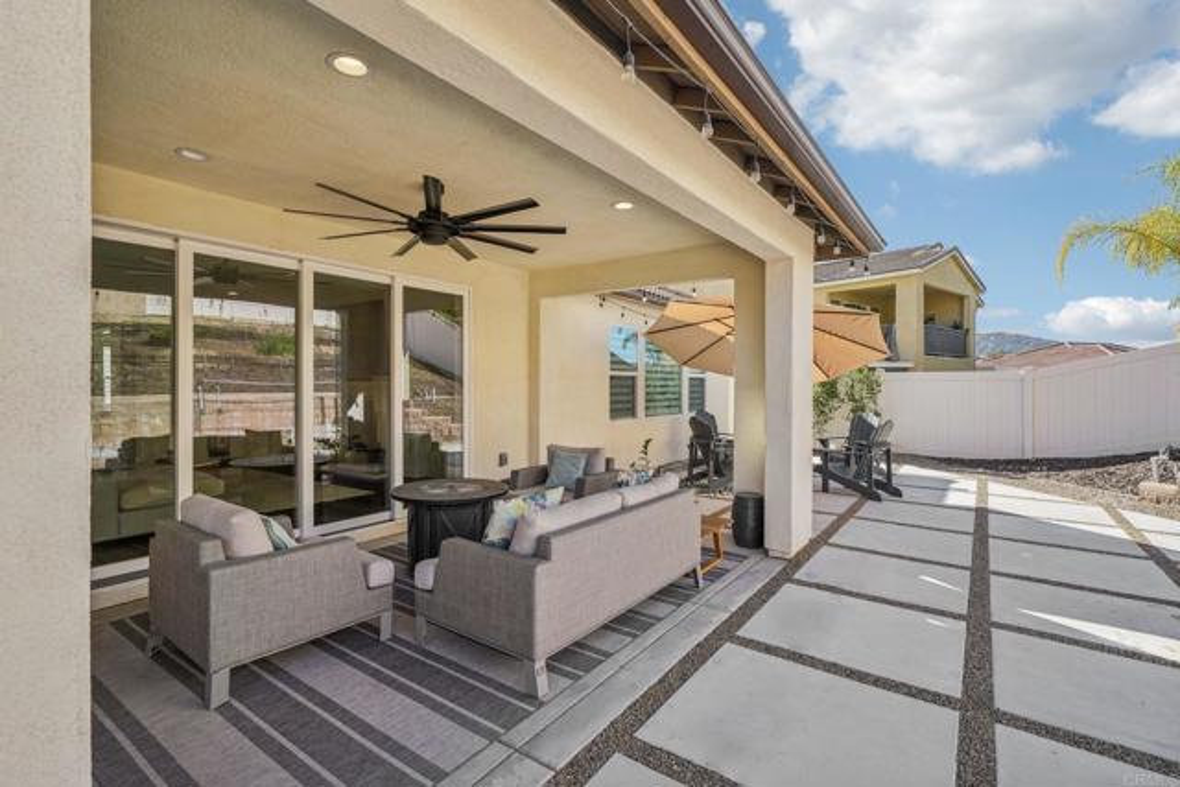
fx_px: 557
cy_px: 394
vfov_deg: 70.5
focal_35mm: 17
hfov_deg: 93.3
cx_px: 590
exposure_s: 1/60
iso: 100
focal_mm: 17
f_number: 8
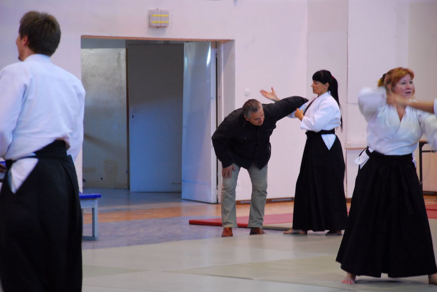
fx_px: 1914
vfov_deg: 8.7
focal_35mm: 158
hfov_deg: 13.0
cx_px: 218
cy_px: 146
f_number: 5.6
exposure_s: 1/25
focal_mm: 105
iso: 800
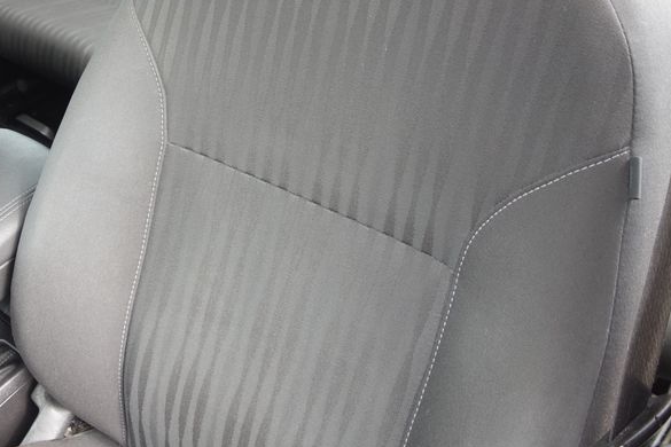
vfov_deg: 26.8
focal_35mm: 49
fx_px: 913
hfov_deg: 39.1
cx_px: 156
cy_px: 70
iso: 125
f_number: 2
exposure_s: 1/100
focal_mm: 10.4
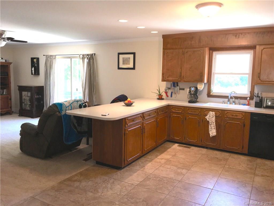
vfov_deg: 48.2
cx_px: 137
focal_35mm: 29
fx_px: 230
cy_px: 103
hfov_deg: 61.7
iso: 25
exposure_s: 1/59
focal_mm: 4.15
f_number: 2.2
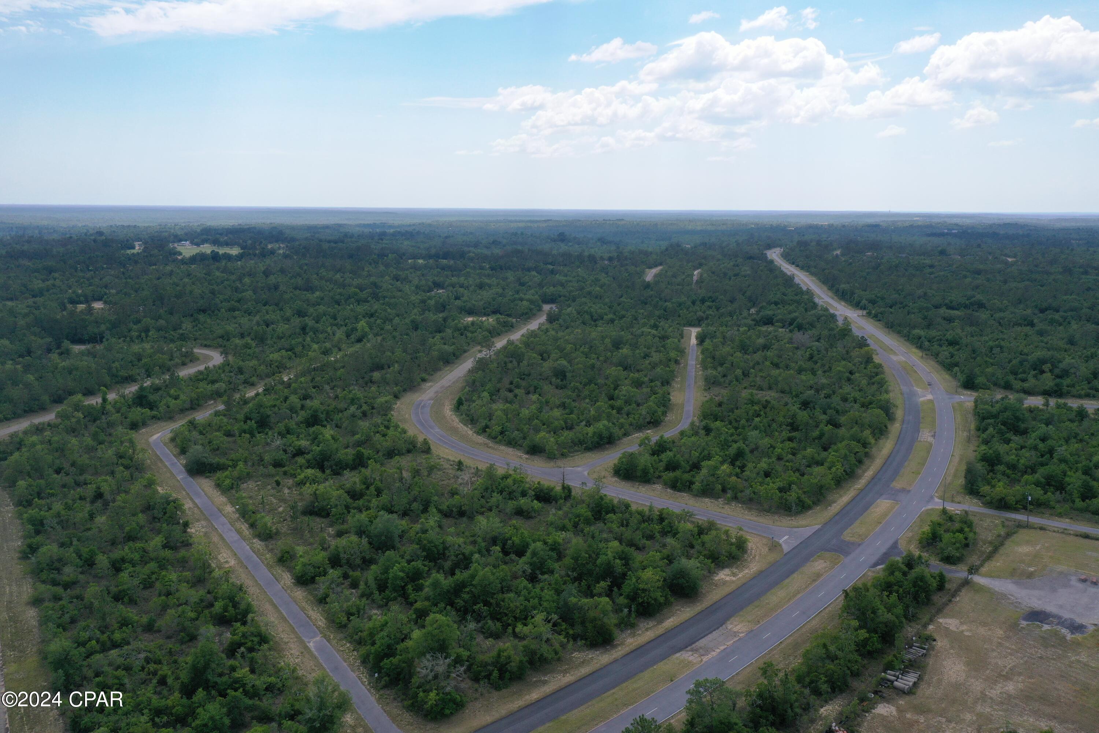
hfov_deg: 65.5
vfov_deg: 46.4
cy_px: 366
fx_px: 855
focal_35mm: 28
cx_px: 550
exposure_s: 1/500
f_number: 5.6
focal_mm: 10.26
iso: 100
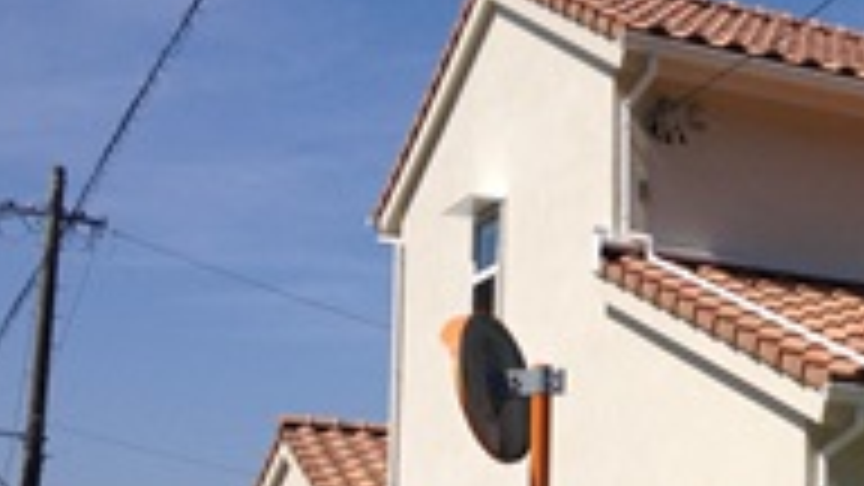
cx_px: 945
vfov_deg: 13.5
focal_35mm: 89
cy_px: 441
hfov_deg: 22.6
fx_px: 2039
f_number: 2.4
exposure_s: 1/3067
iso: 64
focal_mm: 4.28
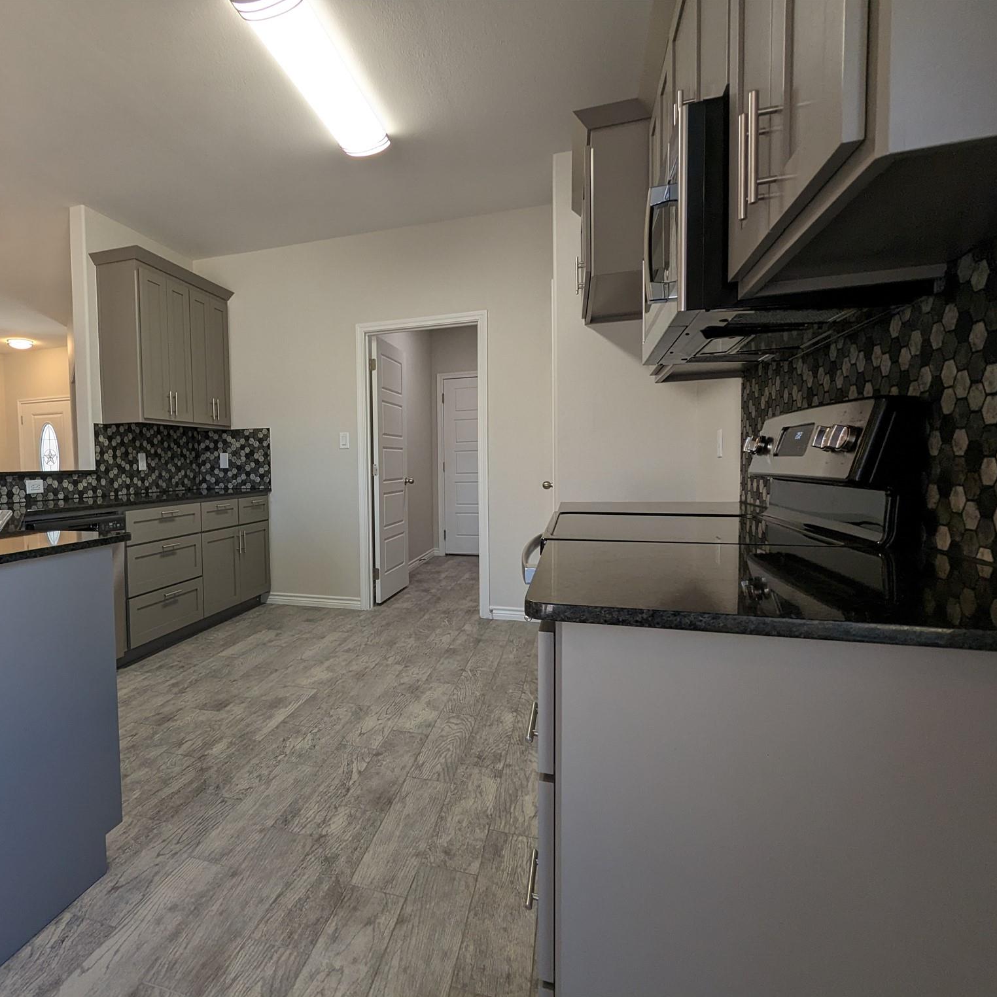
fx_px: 619
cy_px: 500
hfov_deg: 75.2
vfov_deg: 77.7
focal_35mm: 19
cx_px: 330
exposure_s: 1/120
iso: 163
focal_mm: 2.35
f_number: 2.2
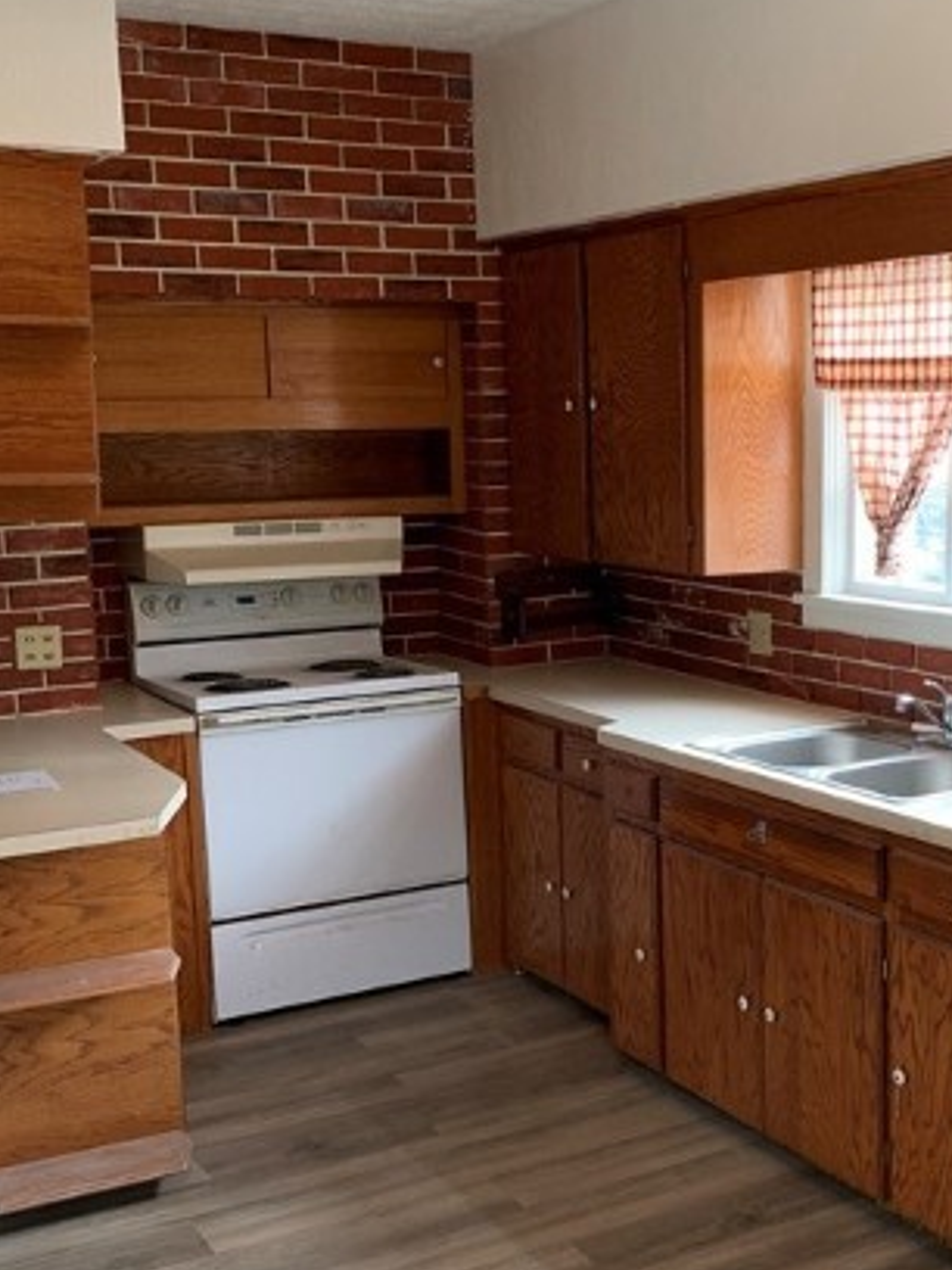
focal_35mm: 49
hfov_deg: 29.1
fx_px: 1797
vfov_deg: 38.9
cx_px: 737
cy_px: 700
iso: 80
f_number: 1.8
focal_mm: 4.25
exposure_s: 1/60
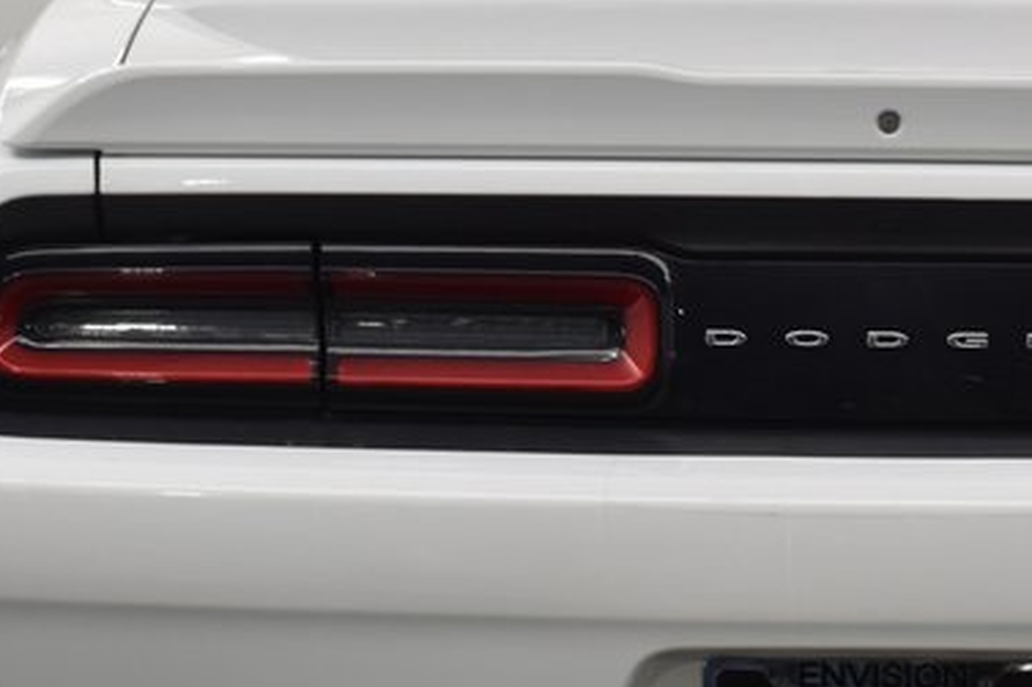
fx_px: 4670
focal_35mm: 163
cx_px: 813
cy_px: 319
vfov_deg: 8.4
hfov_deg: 12.6
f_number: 4.5
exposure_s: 1/160
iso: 400
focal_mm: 40
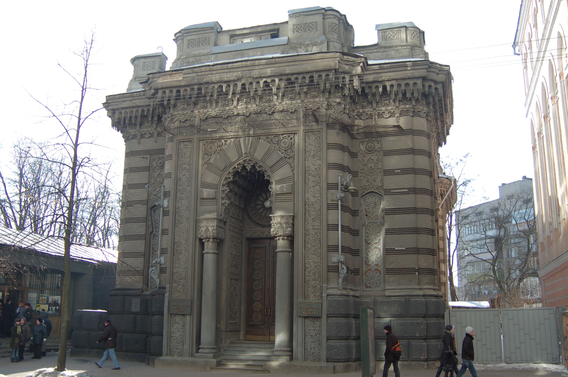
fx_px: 567
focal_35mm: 36
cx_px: 284
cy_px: 188
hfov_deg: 53.2
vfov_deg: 36.7
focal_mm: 24
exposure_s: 1/640
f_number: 3.5
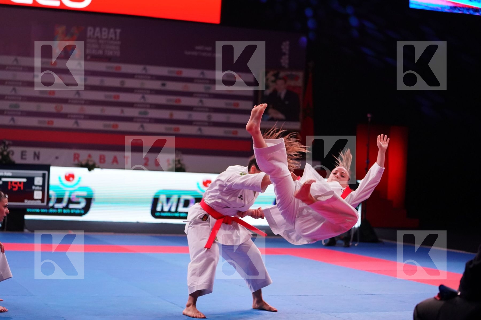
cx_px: 240
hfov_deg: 28.8
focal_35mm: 70
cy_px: 160
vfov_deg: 19.5
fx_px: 935
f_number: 2.8
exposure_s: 1/1000
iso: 4000
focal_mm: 70
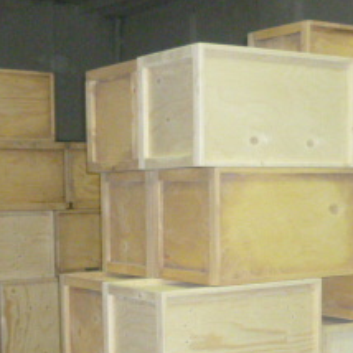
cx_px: 198
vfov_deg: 22.8
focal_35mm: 74
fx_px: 854
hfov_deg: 23.3
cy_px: 310
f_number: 3.3
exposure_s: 1/60
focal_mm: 5
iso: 640
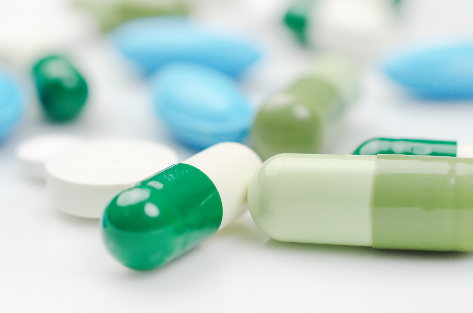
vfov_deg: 17.9
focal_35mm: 76
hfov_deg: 26.7
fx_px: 996
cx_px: 237
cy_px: 181
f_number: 7.1
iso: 200
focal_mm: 40
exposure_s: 1/125
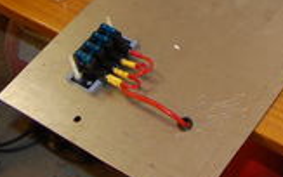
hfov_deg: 18.4
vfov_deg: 11.6
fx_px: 833
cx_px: 323
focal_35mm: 108
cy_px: -94
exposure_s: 1/60
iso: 400
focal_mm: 18
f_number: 3.5
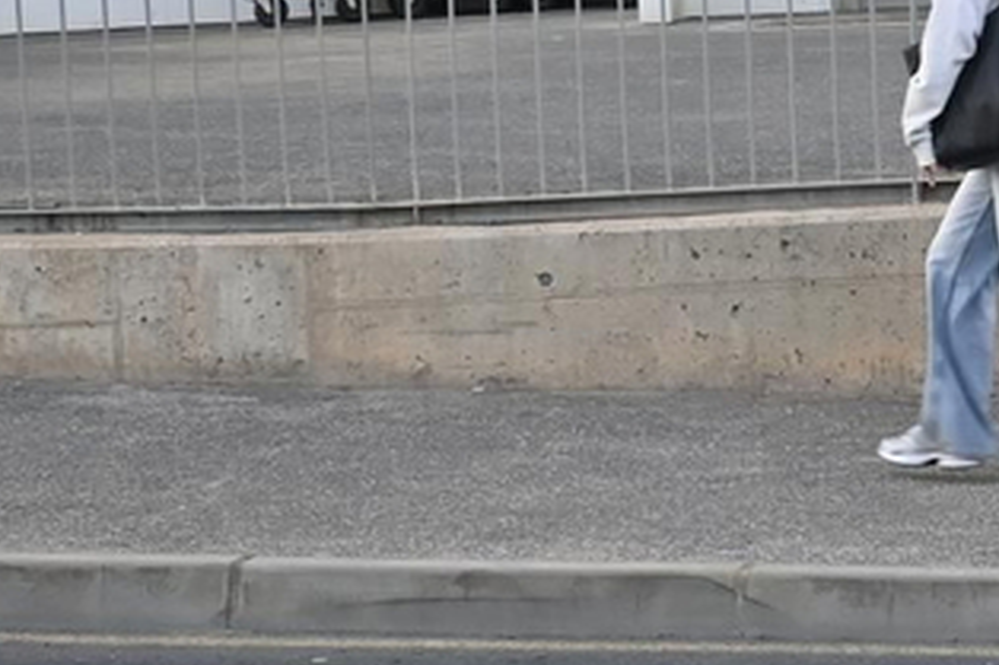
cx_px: 1670
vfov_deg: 8.1
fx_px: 4659
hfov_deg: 11.5
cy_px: -137
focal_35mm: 168
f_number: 4.5
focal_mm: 22
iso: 200
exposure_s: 1/200
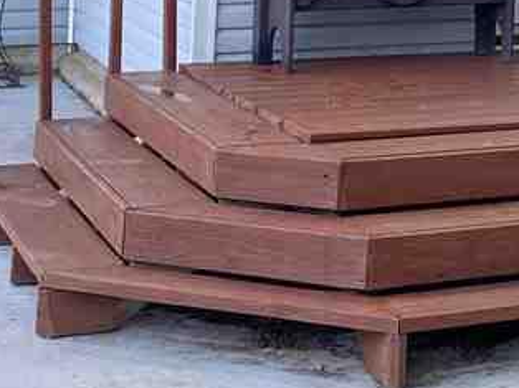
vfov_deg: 13.0
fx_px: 1588
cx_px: 575
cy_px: -234
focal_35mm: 106
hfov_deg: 17.9
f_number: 1.8
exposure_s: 1/122
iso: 64
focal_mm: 4.25
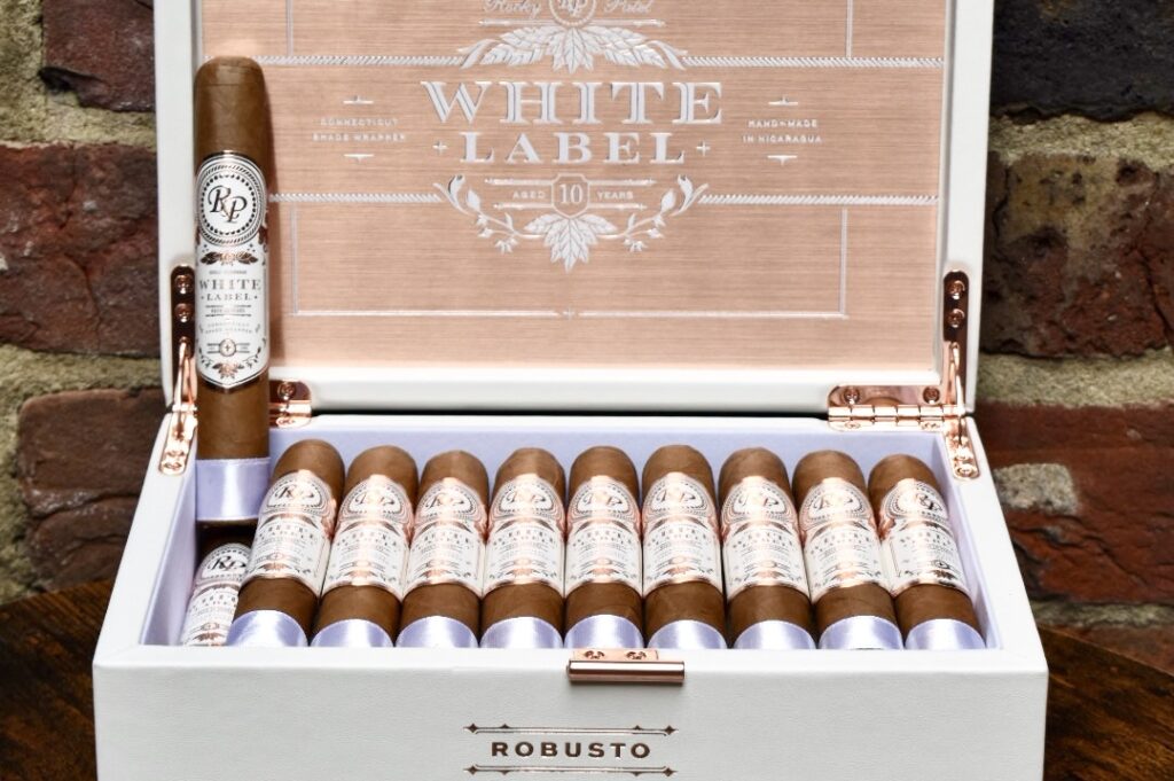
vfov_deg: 20.1
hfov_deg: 29.9
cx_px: 587
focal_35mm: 68
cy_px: 390
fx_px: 2199
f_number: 8
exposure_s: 1/250
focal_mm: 45
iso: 360
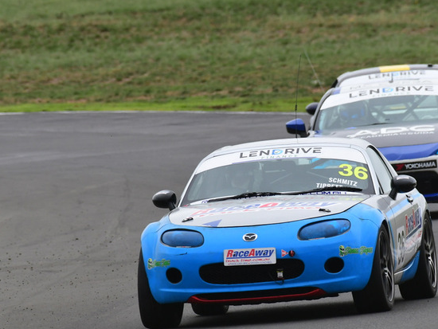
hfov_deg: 1.9
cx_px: 248
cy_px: 142
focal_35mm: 1049
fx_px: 13279
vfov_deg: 1.4
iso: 640
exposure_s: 1/640
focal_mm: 500
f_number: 10
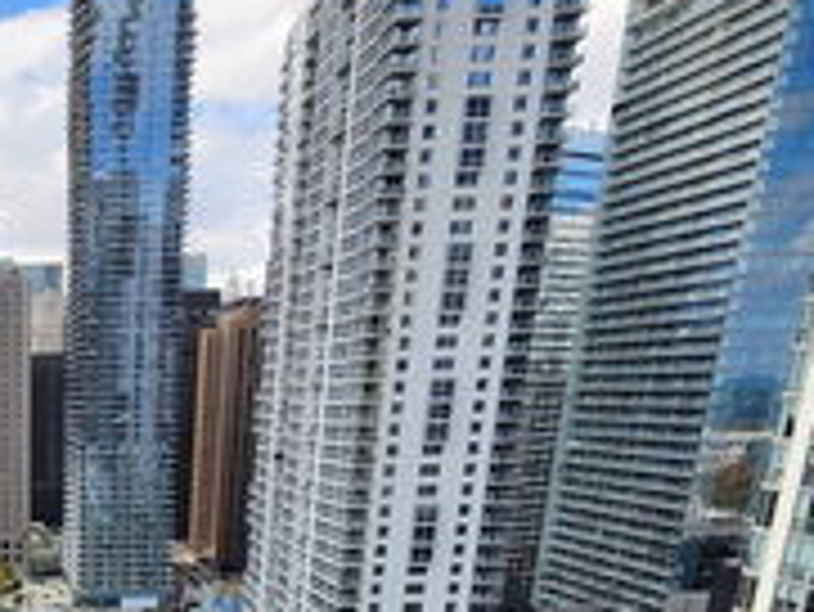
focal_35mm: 41
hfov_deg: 37.8
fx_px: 965
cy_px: 754
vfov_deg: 29.6
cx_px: -90
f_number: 2.2
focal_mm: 1.74
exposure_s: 1/624
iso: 40
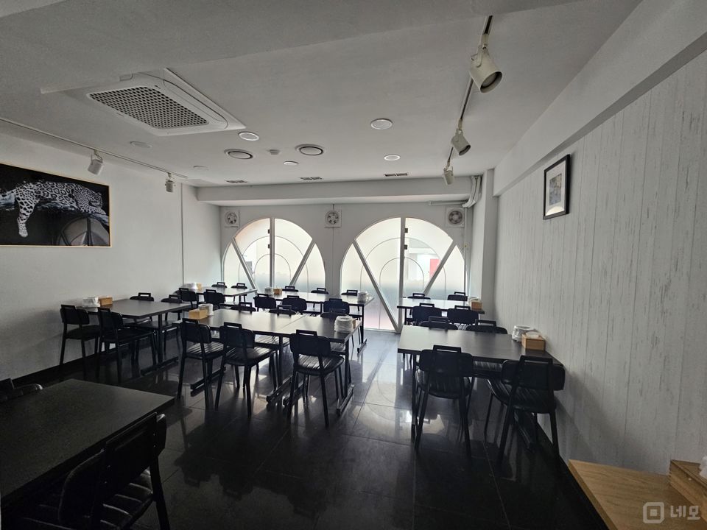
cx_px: 354
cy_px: 265
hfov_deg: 106.2
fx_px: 266
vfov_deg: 89.9
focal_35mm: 13
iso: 160
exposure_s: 1/60
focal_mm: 2.2
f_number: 2.2
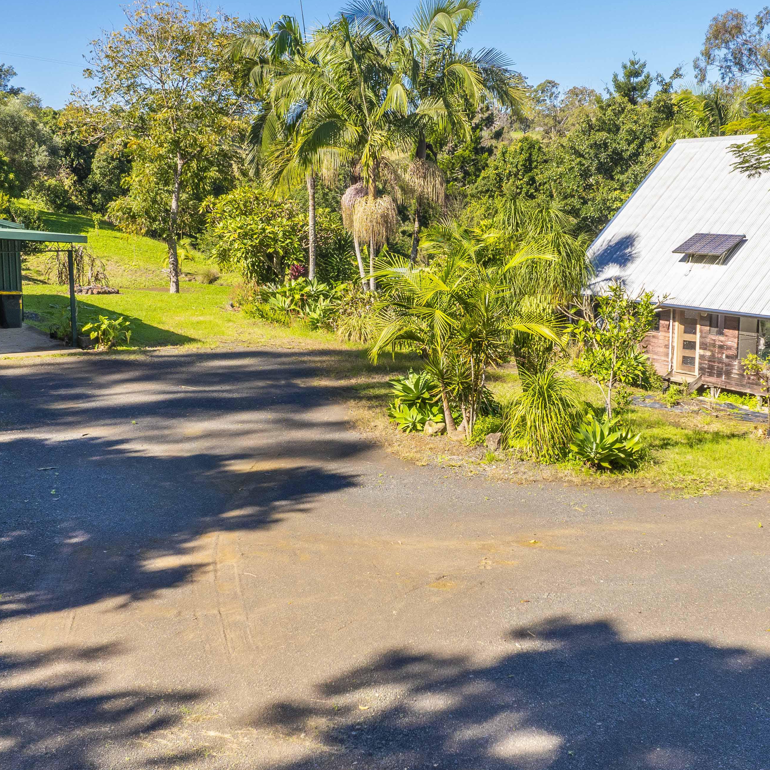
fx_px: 1082
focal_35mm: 43
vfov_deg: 39.2
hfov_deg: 39.1
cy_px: 396
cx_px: 423
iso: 100
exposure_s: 1/160
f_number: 6.3
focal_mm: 12.29
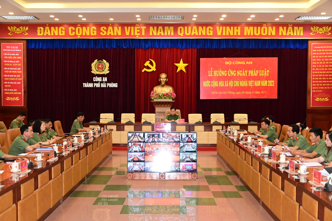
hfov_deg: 46.4
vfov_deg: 31.9
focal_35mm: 42
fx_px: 387
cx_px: 166
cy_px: 110
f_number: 4
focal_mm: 28
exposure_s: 1/200
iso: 2500
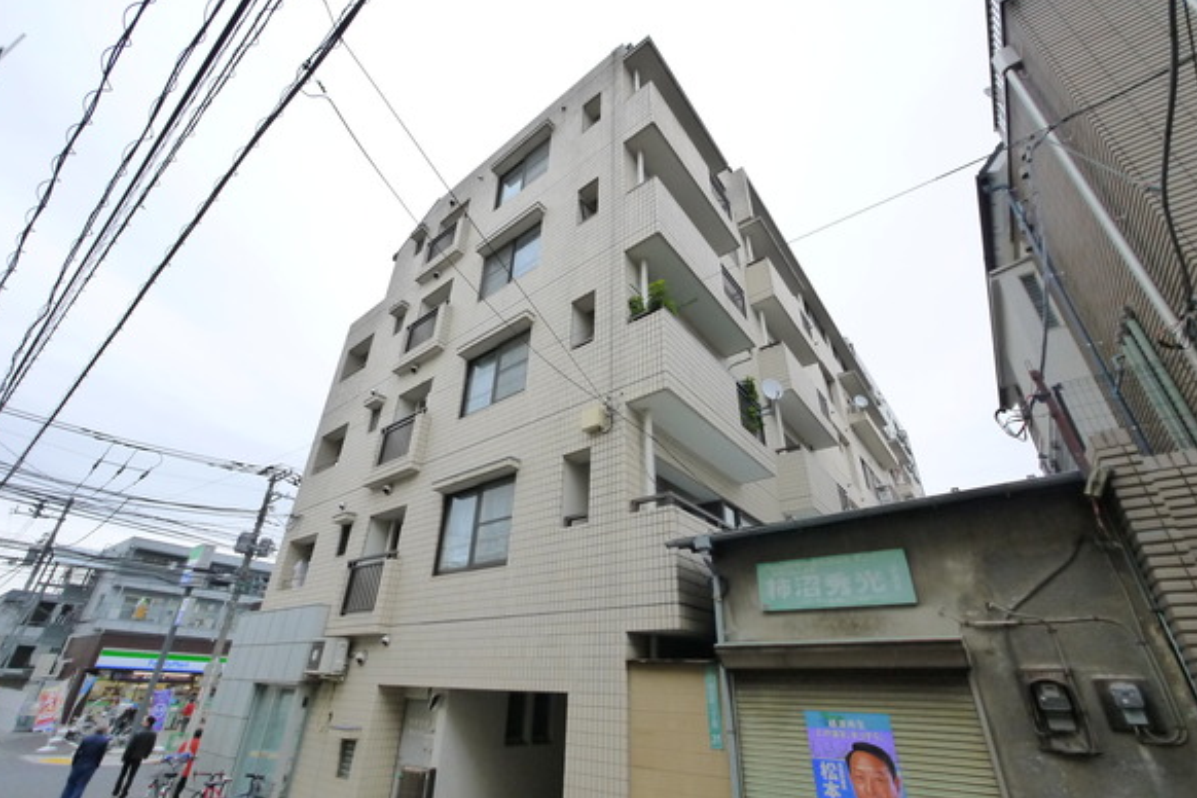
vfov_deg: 77.3
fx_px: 499
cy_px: 422
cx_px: 590
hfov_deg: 100.4
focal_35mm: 15
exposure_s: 1/160
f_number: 5.6
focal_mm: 7
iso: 640
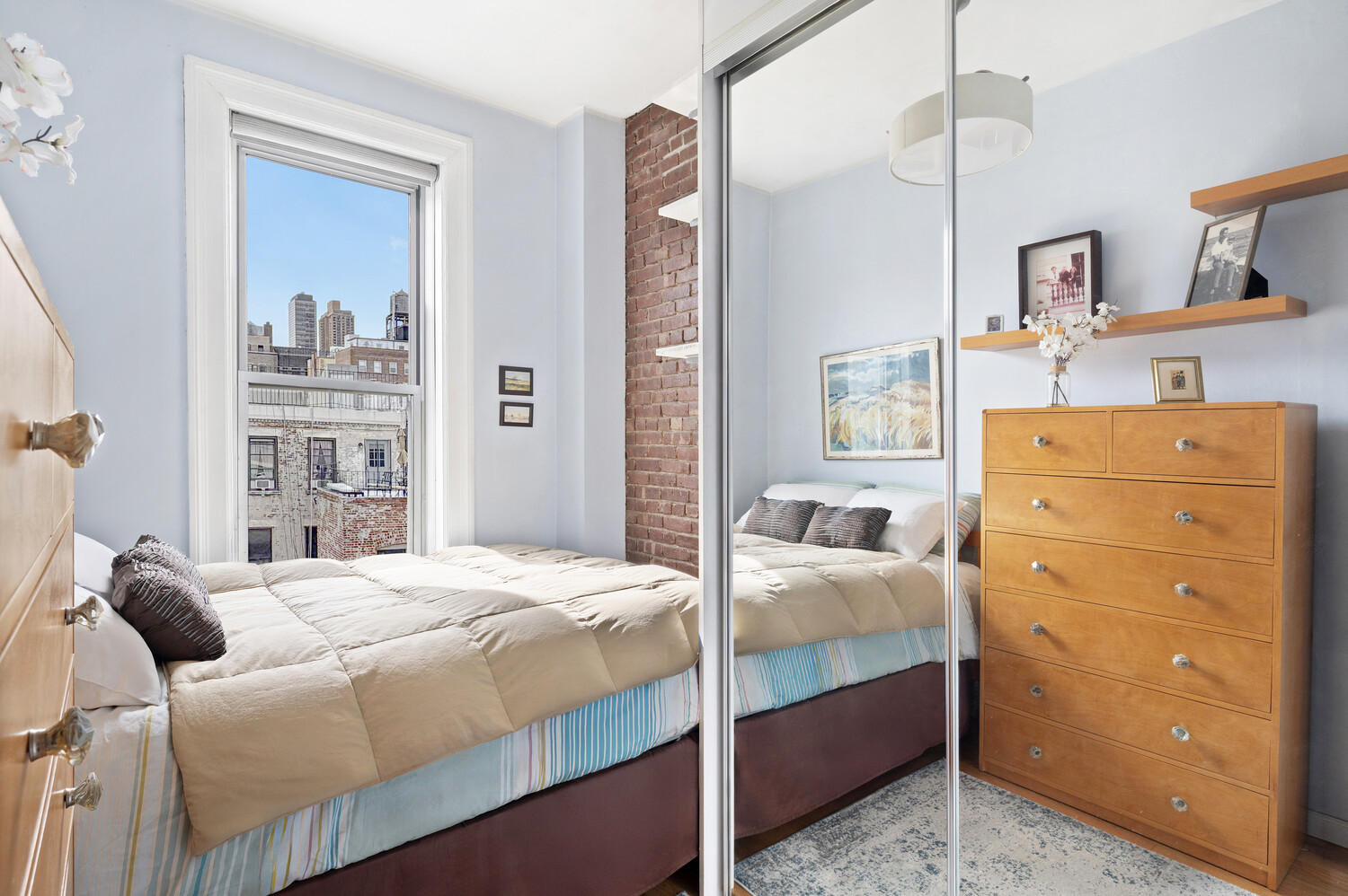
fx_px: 674
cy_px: 448
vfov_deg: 67.3
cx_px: 674
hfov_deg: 90.0
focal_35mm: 18
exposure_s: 1/8
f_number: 10
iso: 400
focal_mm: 18
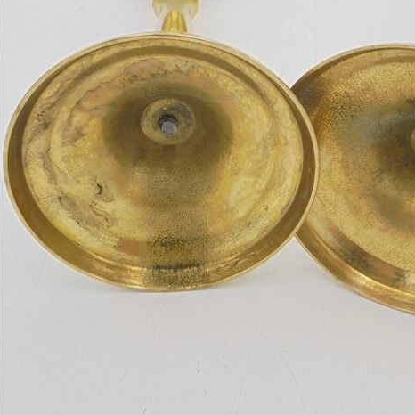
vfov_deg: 29.2
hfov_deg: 29.2
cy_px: 113
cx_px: 297
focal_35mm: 58
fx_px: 787
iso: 100
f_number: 4
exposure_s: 1/160
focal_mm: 6.1
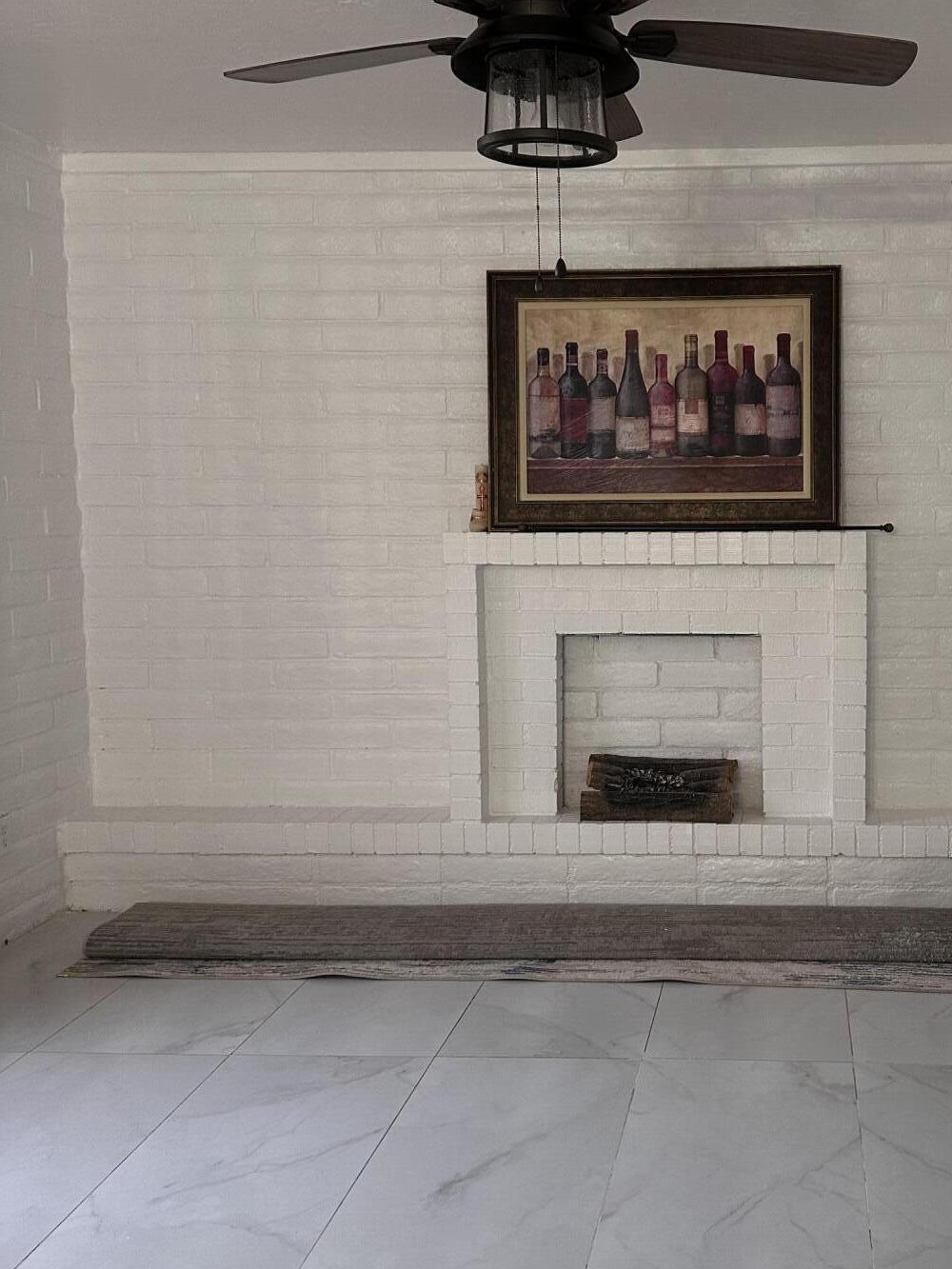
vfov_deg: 51.3
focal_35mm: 36
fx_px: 1320
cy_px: 623
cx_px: 713
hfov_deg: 38.6
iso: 250
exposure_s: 1/60
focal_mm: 6.86
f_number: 1.78
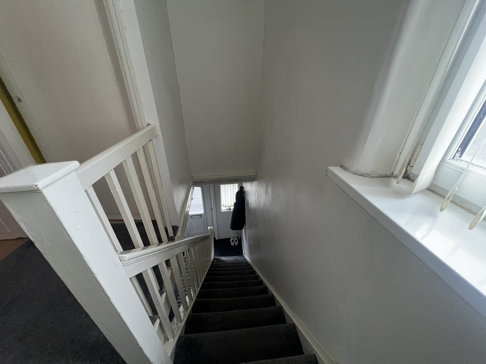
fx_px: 183
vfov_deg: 89.9
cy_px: 182
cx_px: 243
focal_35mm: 13
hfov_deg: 106.2
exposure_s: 1/50
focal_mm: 1.57
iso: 320
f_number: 1.8
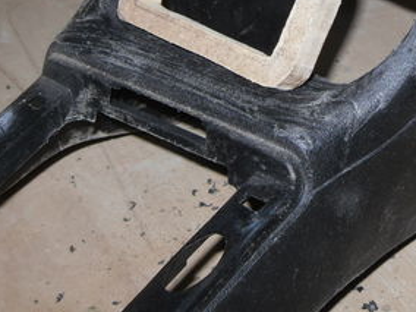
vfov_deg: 18.3
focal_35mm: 79
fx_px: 949
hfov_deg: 24.4
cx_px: 322
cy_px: 19
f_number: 3.5
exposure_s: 1/45
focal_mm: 6.3
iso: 80
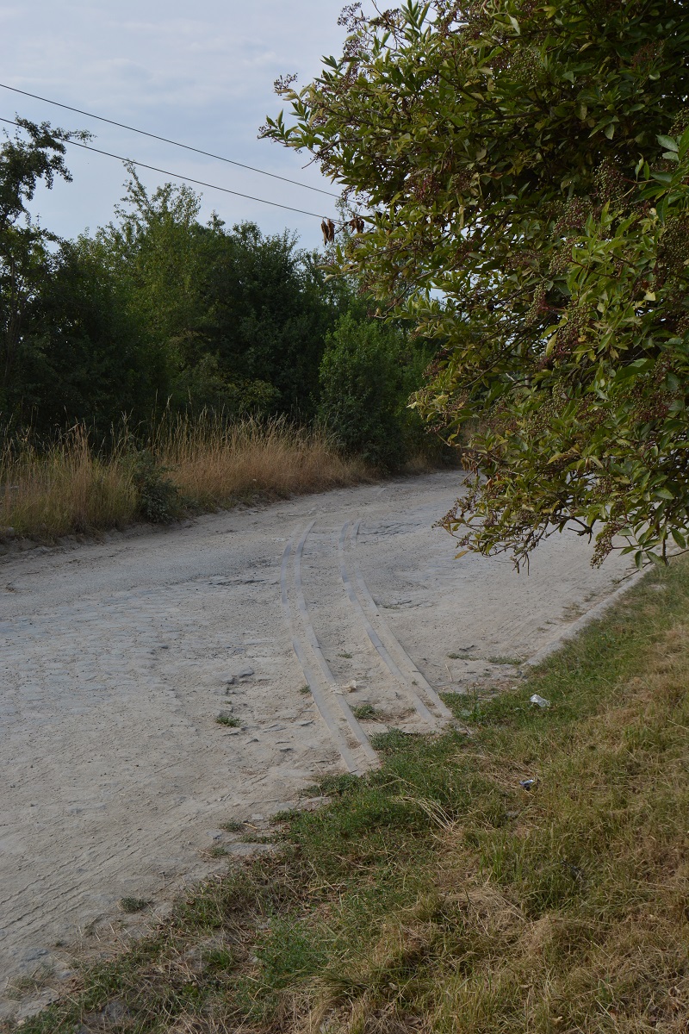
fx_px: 1292
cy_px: 517
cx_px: 344
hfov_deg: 29.9
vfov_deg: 43.6
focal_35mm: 45
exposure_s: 1/640
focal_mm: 30
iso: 320
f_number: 8
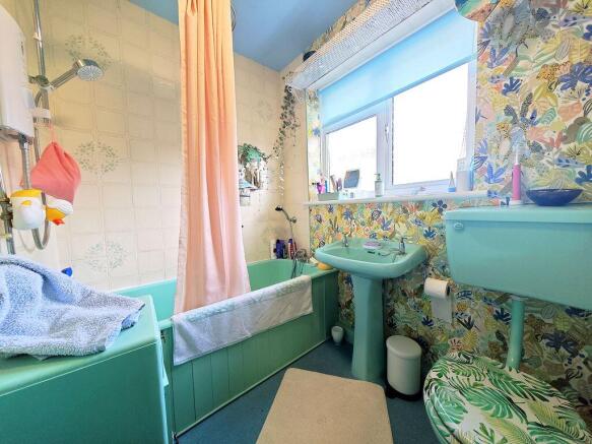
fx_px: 205
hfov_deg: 110.5
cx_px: 296
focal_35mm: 12
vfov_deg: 94.5
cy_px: 222
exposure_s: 1/126
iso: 50
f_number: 1.8
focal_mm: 2.03
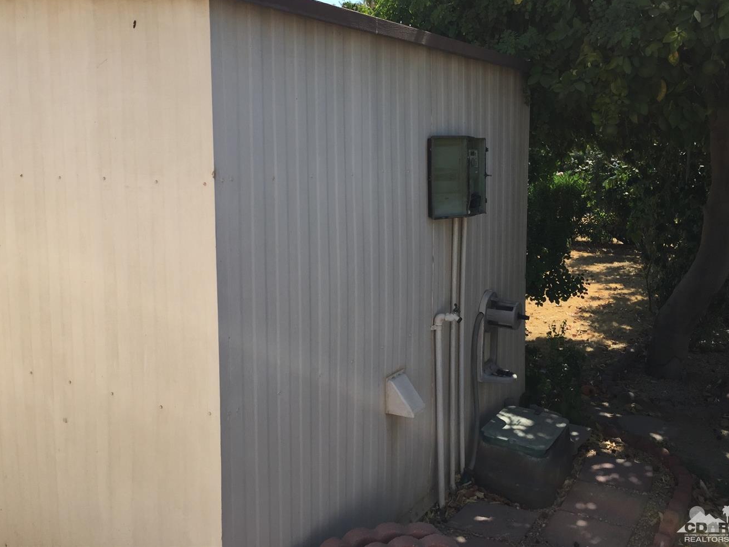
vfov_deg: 42.8
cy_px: 236
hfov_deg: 55.3
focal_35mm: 33
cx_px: 332
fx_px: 695
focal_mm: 4.15
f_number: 2.2
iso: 32
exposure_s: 1/1276
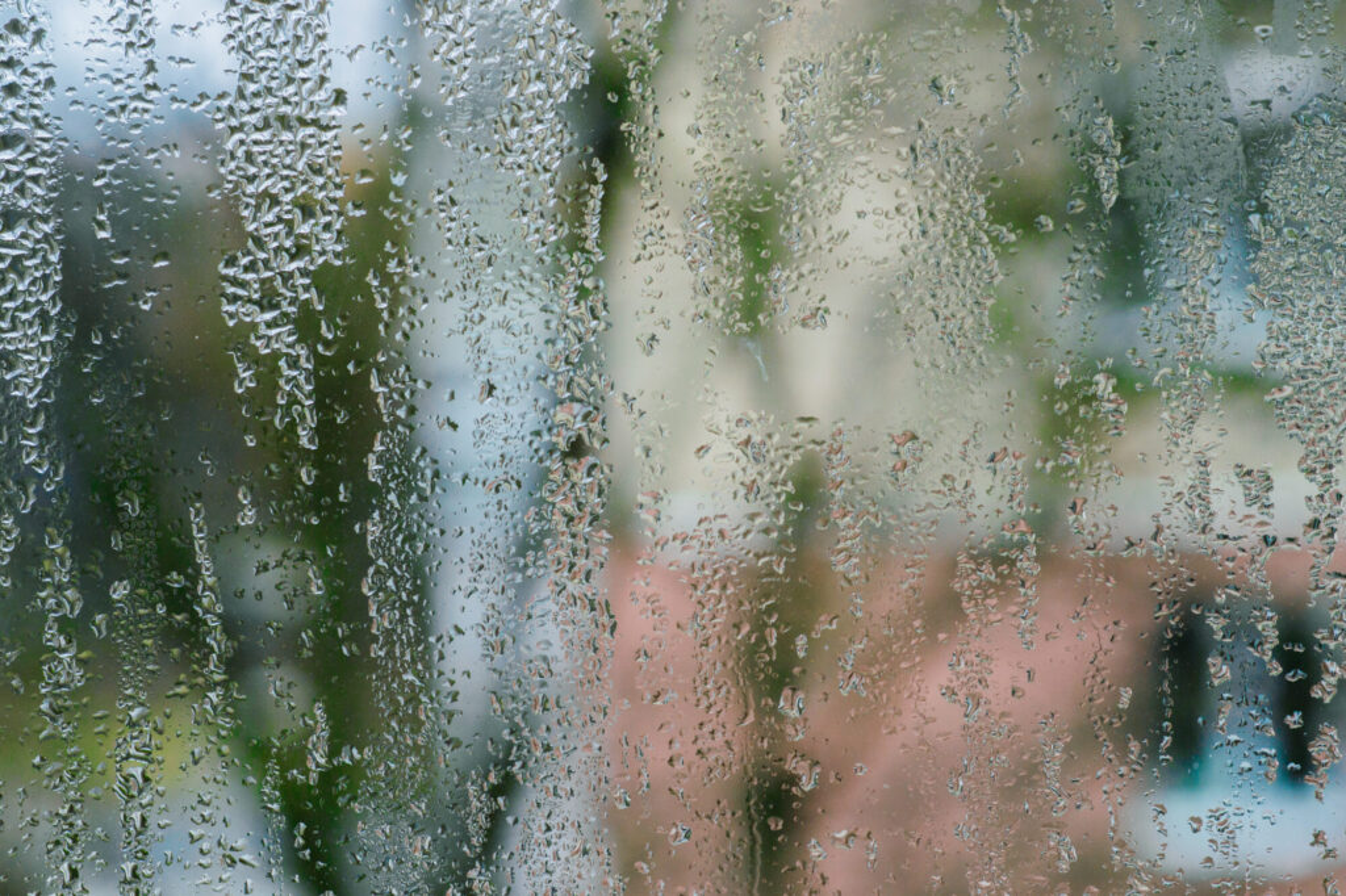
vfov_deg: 10.7
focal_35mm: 128
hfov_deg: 16.1
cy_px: 448
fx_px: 4765
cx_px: 673
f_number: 6.3
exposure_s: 1/160
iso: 100
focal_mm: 85
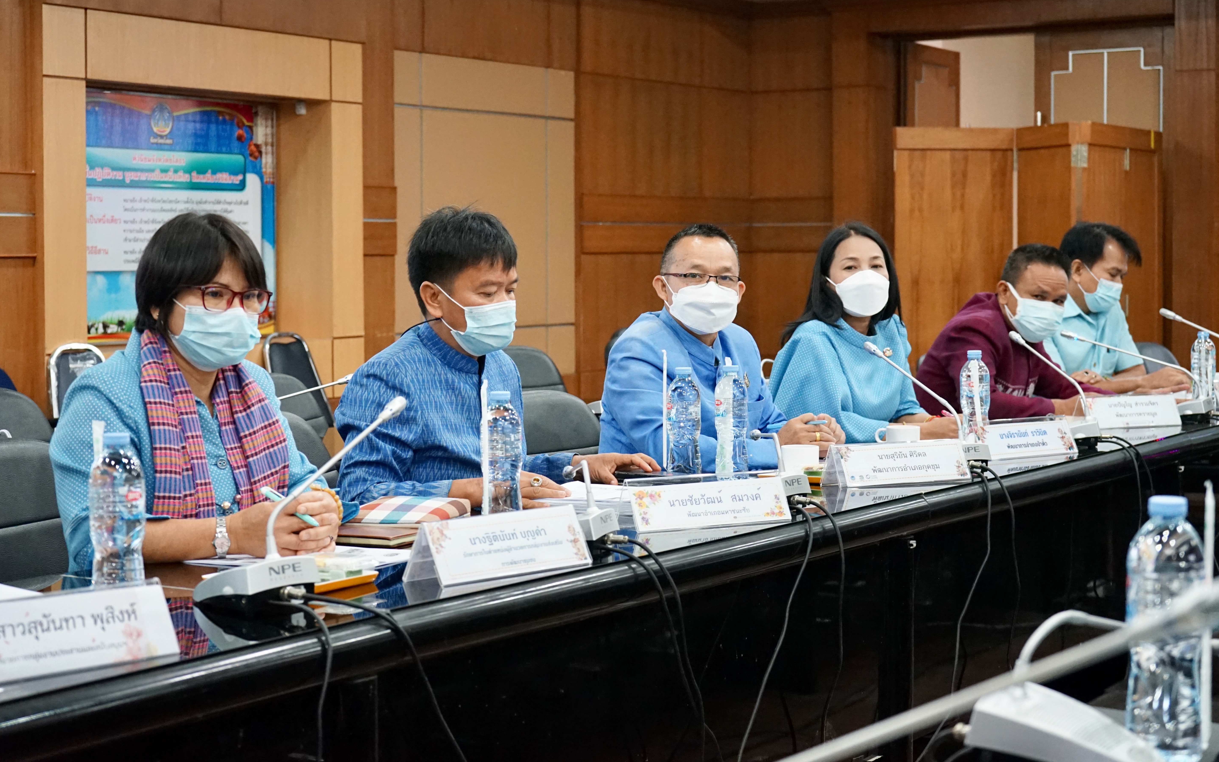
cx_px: 615
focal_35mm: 61
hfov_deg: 33.5
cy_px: 339
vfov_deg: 21.3
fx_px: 2026
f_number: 5
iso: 4000
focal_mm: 57
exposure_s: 1/60
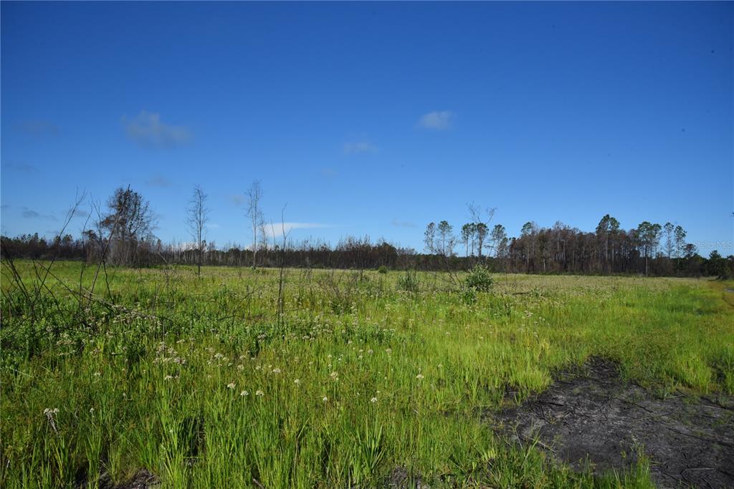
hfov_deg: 73.7
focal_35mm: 24
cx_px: 367
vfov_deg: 53.1
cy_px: 244
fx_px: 489
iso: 1250
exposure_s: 1/1250
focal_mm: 24
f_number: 16
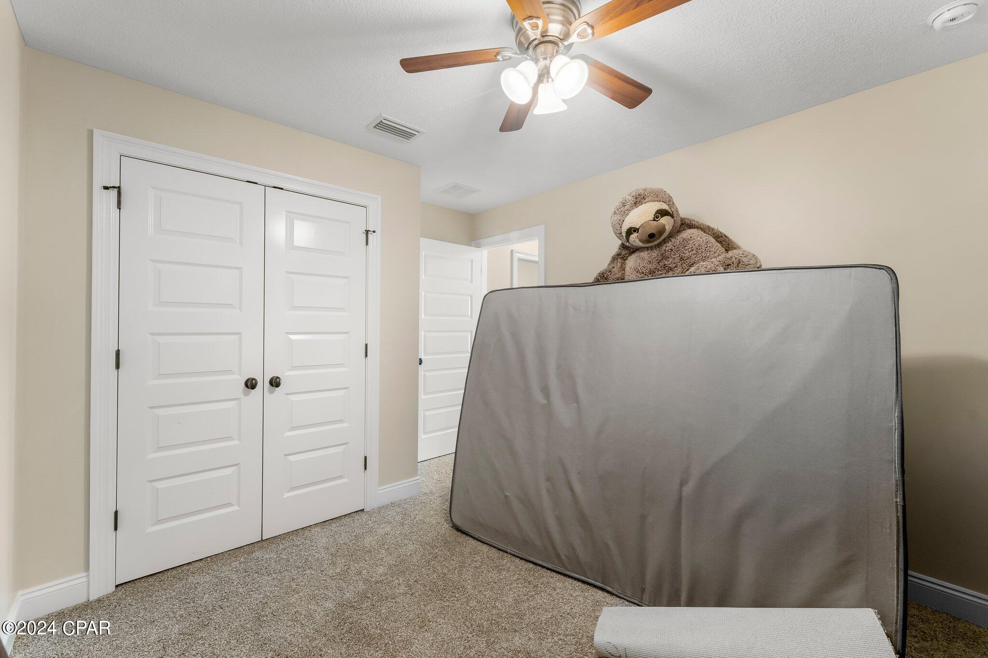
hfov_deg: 104.3
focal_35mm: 14
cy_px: 329
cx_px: 494
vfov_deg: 81.2
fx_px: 384
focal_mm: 14
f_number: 8
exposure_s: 1/4
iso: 400
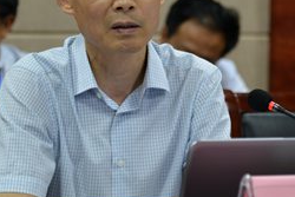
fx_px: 1558
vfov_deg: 7.2
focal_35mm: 190
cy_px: 50
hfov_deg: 10.8
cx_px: 156
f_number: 4
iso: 900
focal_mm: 95
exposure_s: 1/30
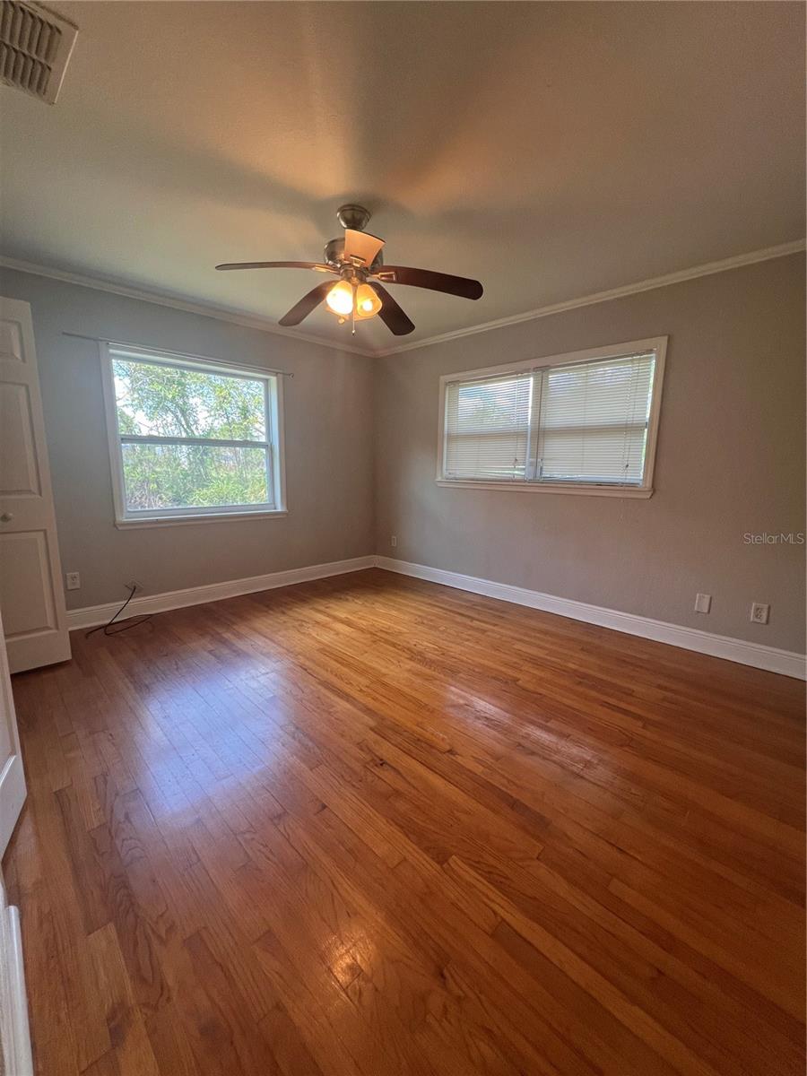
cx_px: 404
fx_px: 404
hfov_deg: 89.9
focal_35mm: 13
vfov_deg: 106.2
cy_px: 538
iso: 125
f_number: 1.8
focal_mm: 1.57
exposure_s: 1/120
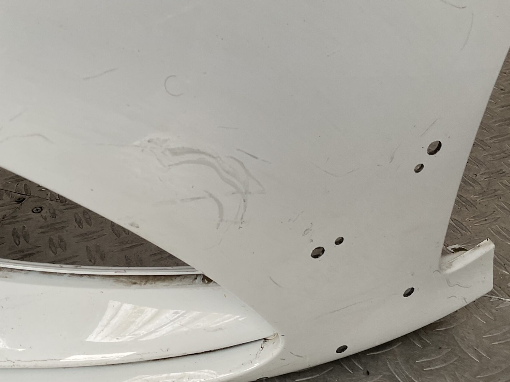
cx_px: 239
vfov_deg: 32.5
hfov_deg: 42.9
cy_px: 261
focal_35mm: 44
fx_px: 648
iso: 32
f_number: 1.8
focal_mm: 3
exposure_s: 1/100
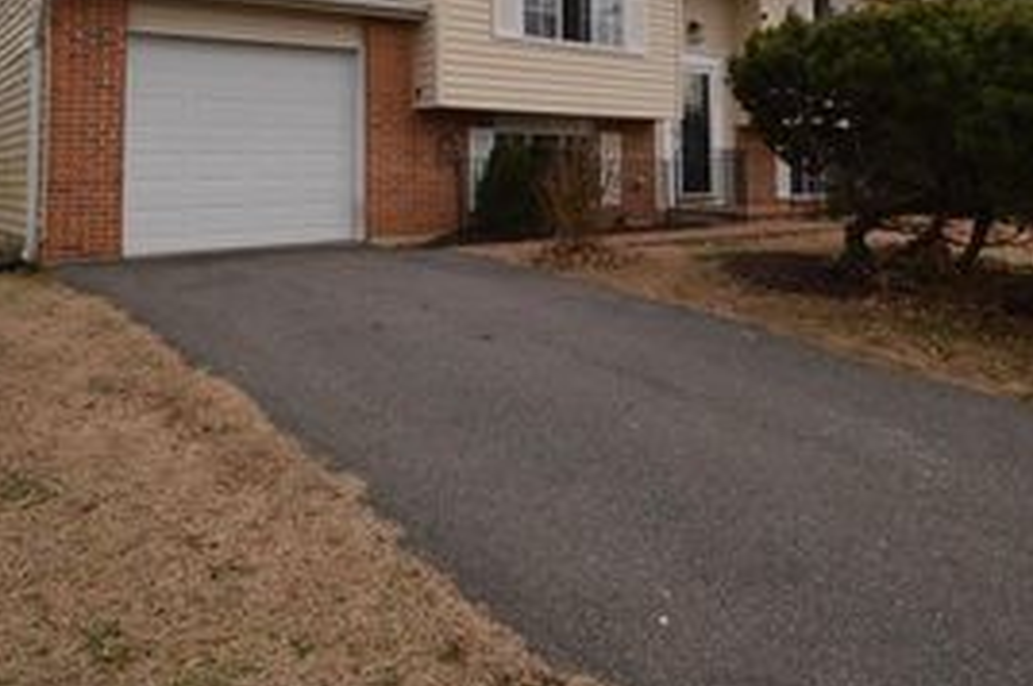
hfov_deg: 65.4
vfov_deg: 43.6
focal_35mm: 28
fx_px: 802
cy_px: 114
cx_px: 559
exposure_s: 1/125
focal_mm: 10
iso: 110
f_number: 5.6
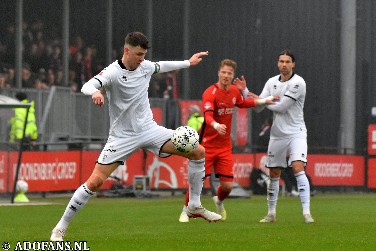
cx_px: 188
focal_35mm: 232
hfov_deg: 8.9
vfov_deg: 5.9
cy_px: 126
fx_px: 2428
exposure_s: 1/1000
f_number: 3.5
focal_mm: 155
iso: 1600
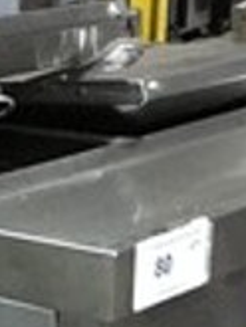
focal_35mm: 143
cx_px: -81
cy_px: 494
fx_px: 1353
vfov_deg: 13.0
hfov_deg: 10.2
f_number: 2.2
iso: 80
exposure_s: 1/4
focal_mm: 4.15
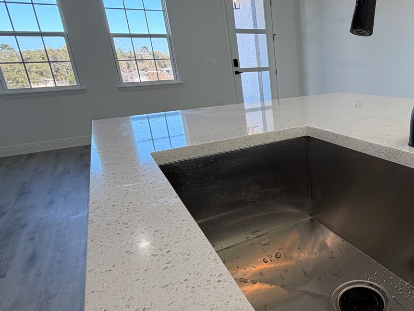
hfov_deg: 62.5
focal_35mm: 26
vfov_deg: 53.0
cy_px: 159
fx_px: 311
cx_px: 321
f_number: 2.2
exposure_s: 1/120
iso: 100
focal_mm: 2.22
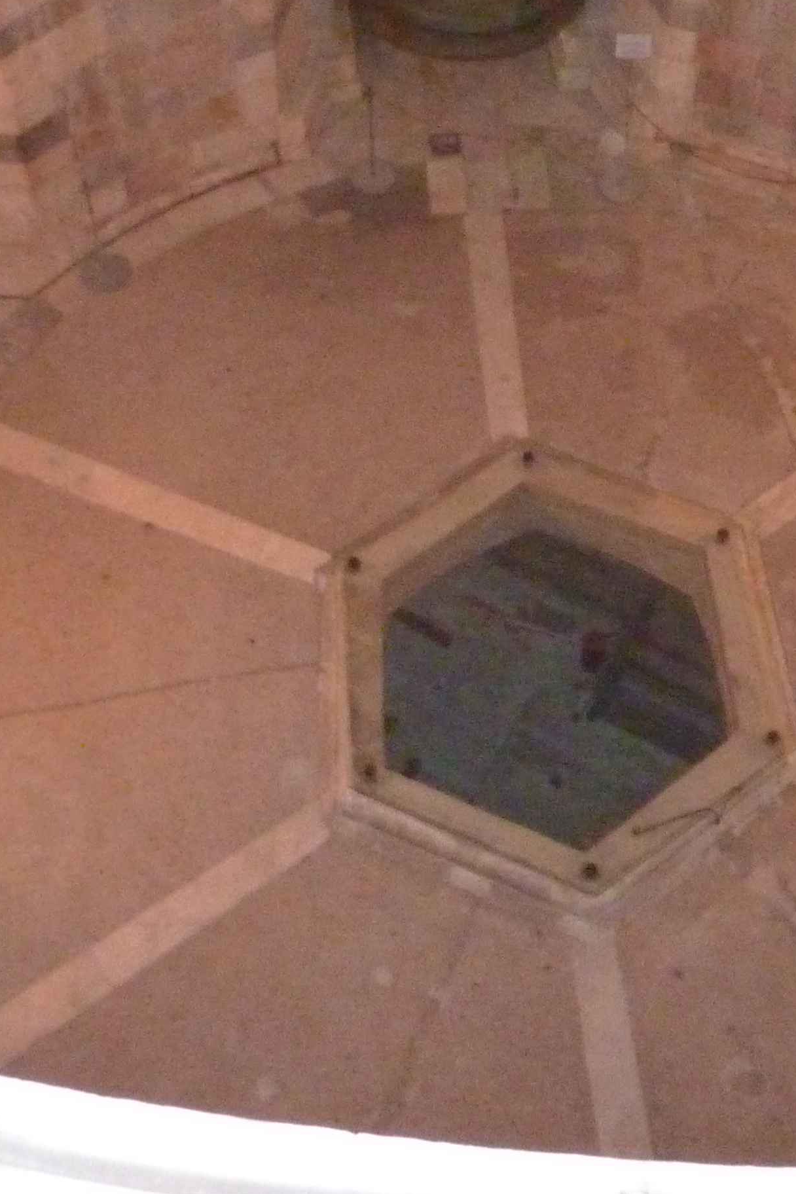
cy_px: 302
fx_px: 1725
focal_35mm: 52
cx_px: 541
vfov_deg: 37.3
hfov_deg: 25.8
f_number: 3.3
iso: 1000
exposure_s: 1/8
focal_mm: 4.1
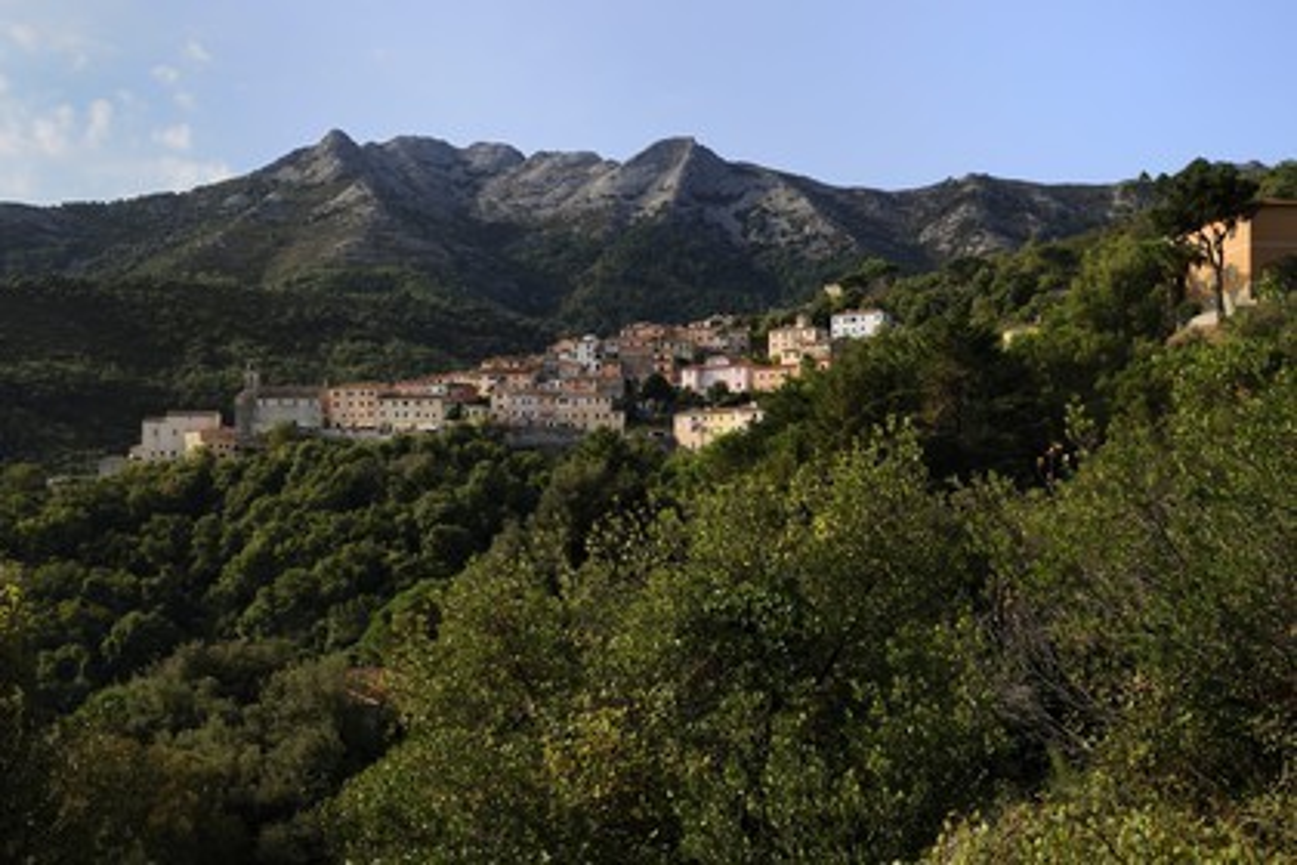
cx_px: 648
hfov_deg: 55.8
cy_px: 432
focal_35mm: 34
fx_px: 1225
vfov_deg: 38.9
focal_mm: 34
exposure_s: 1/100
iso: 200
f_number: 14
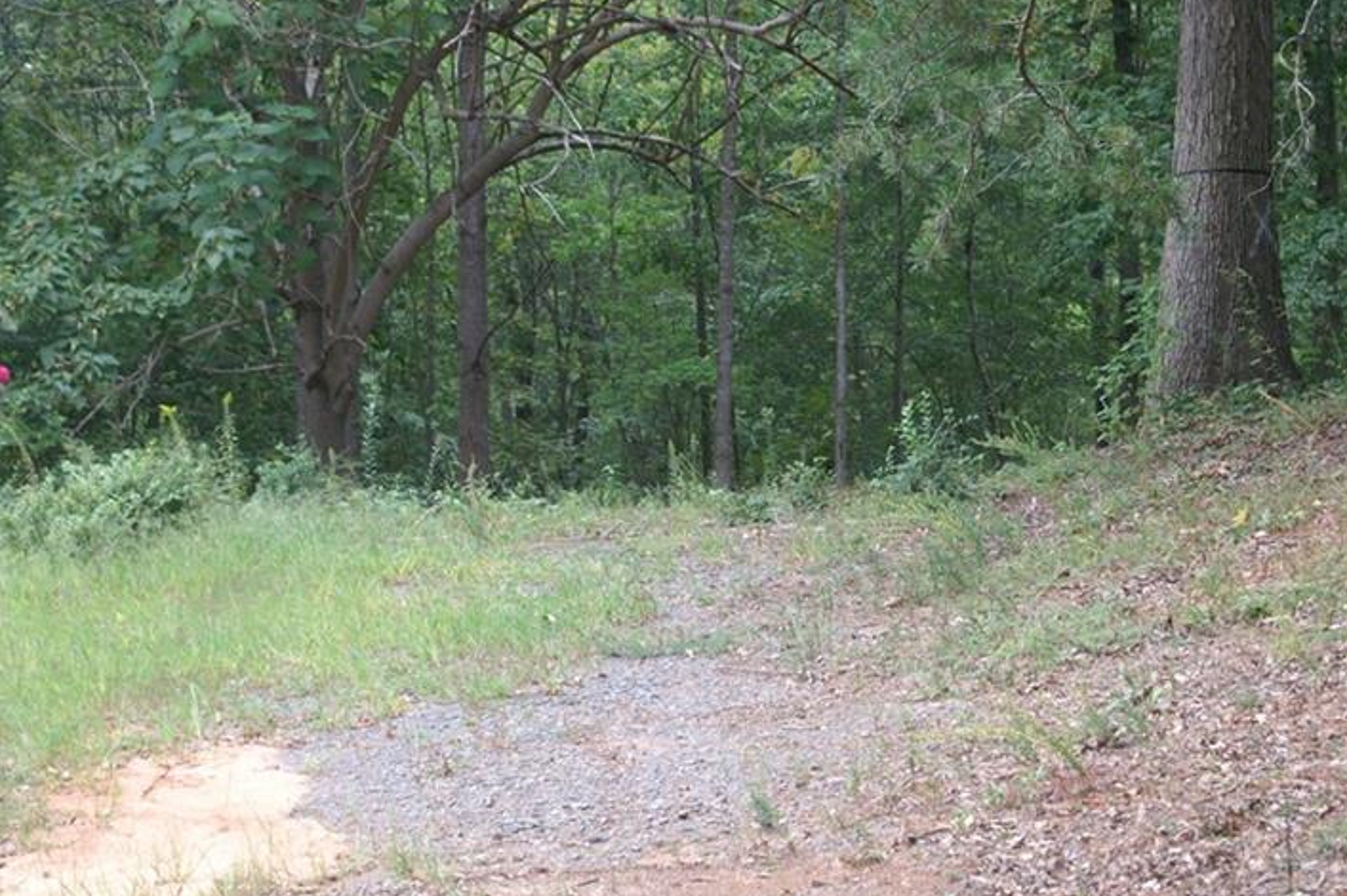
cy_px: 330
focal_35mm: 98
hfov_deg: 20.9
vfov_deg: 14.0
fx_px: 3653
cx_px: 793
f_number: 5.6
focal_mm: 45
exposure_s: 1/100
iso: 200
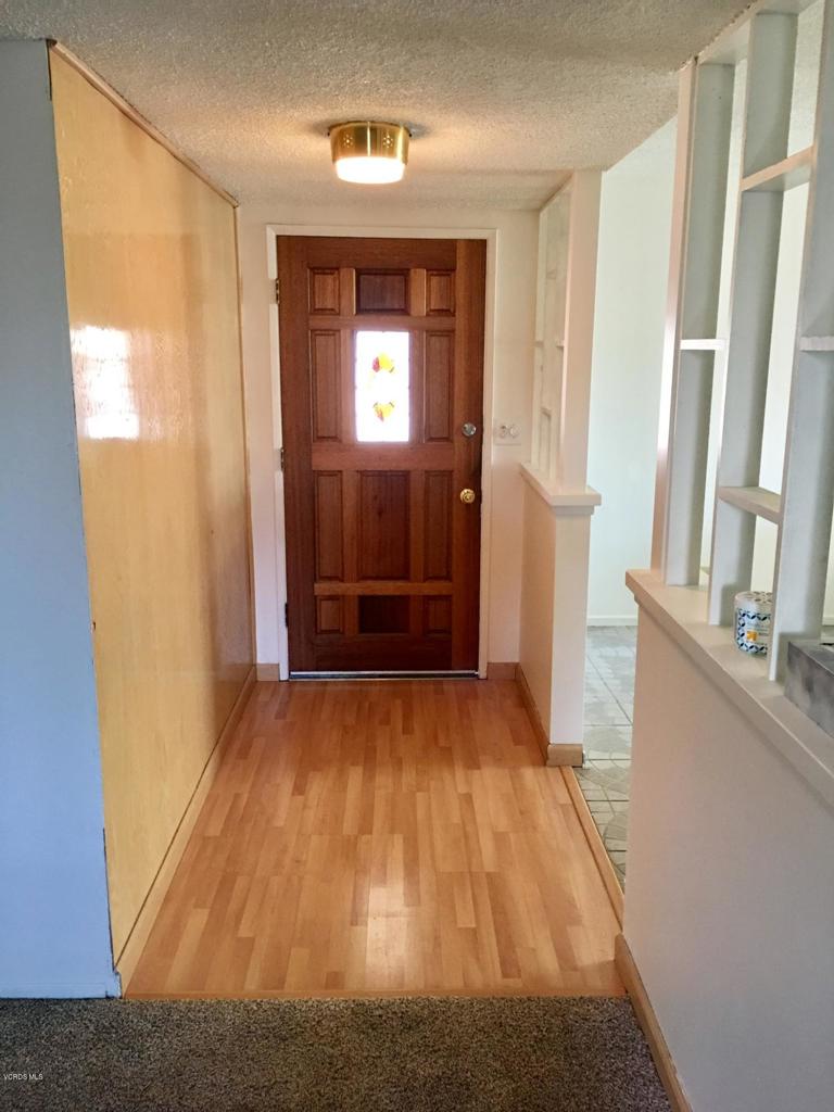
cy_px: 556
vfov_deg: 61.7
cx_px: 417
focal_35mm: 29
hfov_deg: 48.2
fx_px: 932
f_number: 2.2
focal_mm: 4.15
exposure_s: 1/15
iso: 80
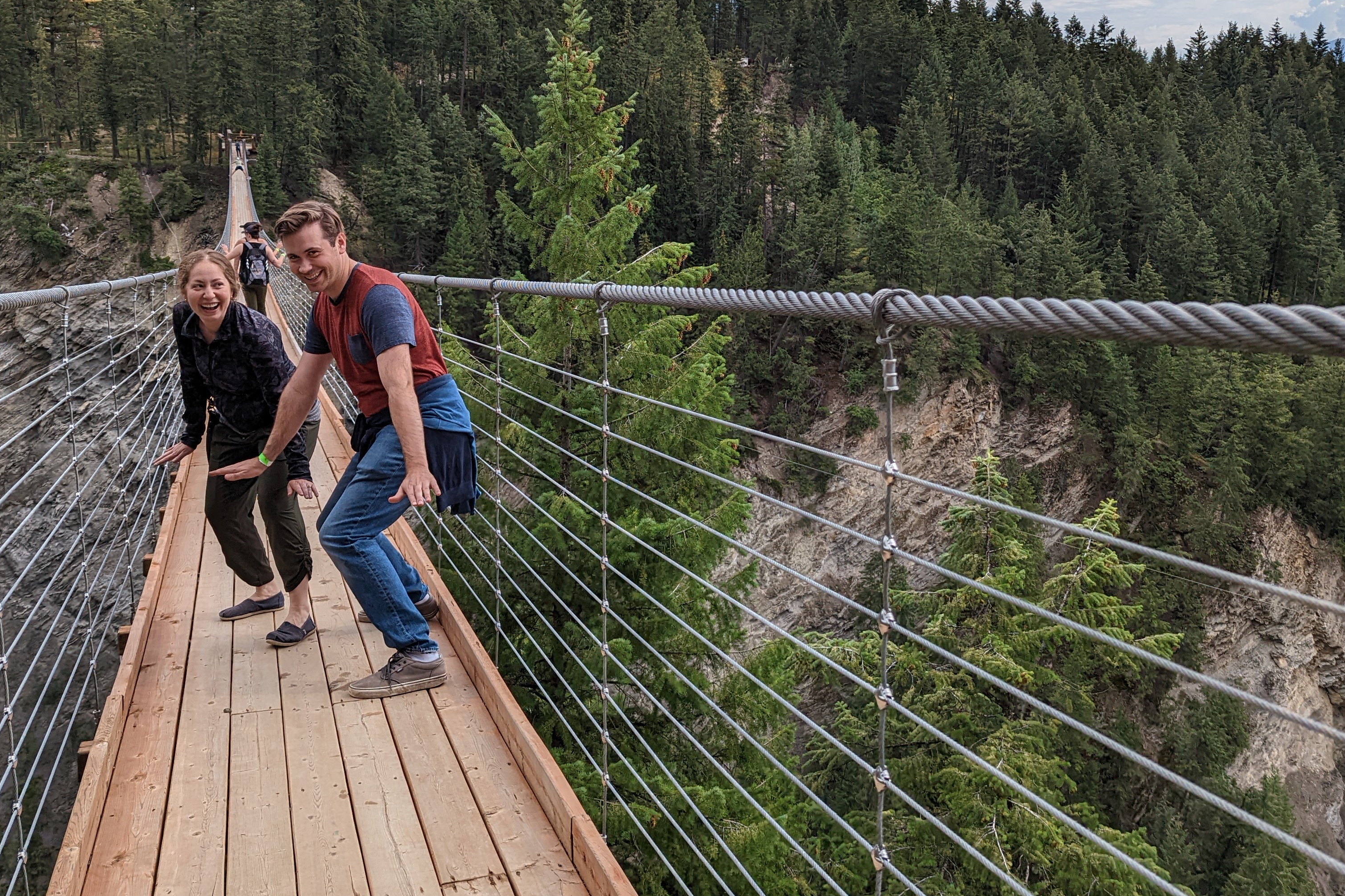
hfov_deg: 55.8
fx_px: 1270
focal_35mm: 34
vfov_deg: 38.7
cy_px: 344
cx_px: 665
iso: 40
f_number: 1.85
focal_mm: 6.81
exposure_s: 1/2096
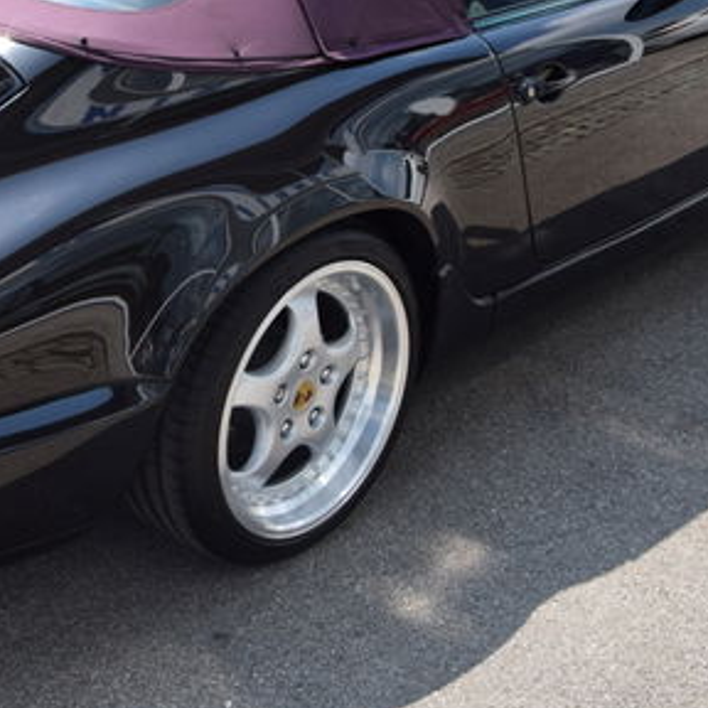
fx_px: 2757
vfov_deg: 14.6
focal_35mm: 119
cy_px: 175
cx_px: 133
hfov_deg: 14.5
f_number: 10
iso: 200
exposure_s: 1/400
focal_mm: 35
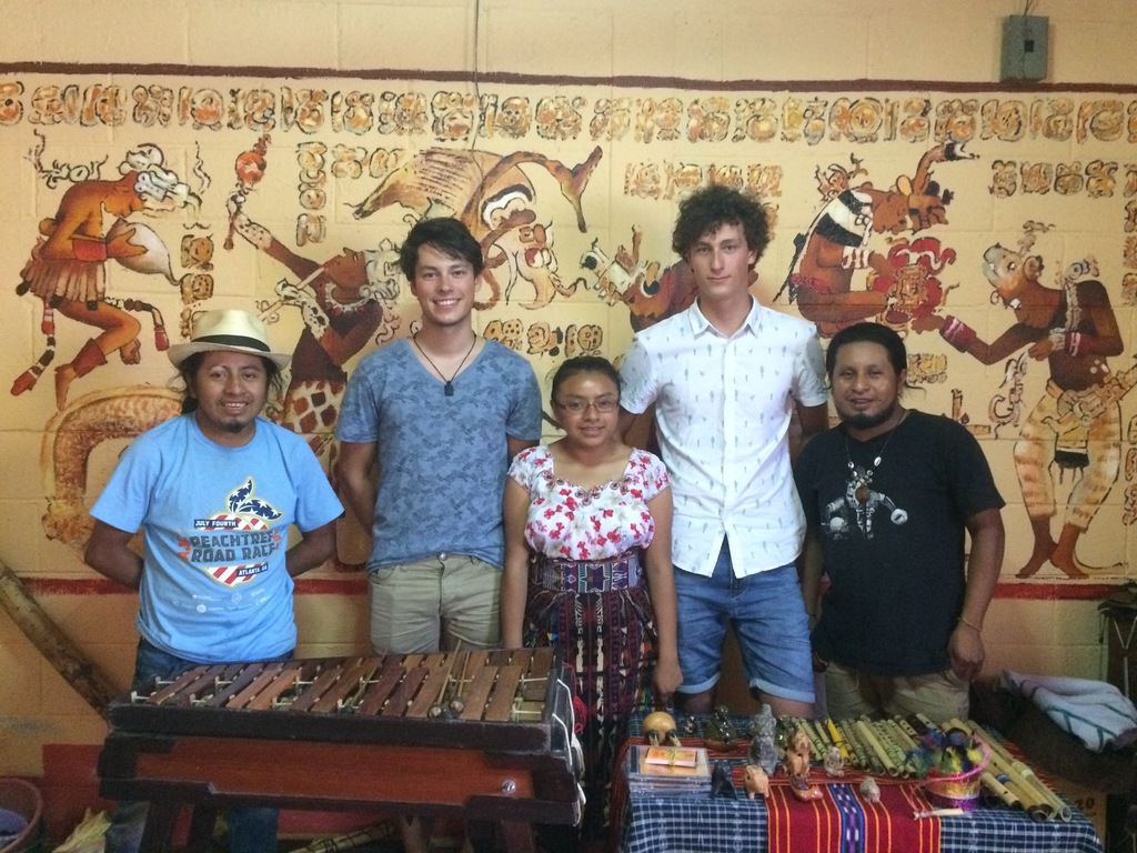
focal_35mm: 29
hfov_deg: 61.7
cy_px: 426
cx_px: 568
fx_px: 953
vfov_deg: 48.2
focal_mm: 4.15
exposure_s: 1/15
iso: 400
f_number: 2.2
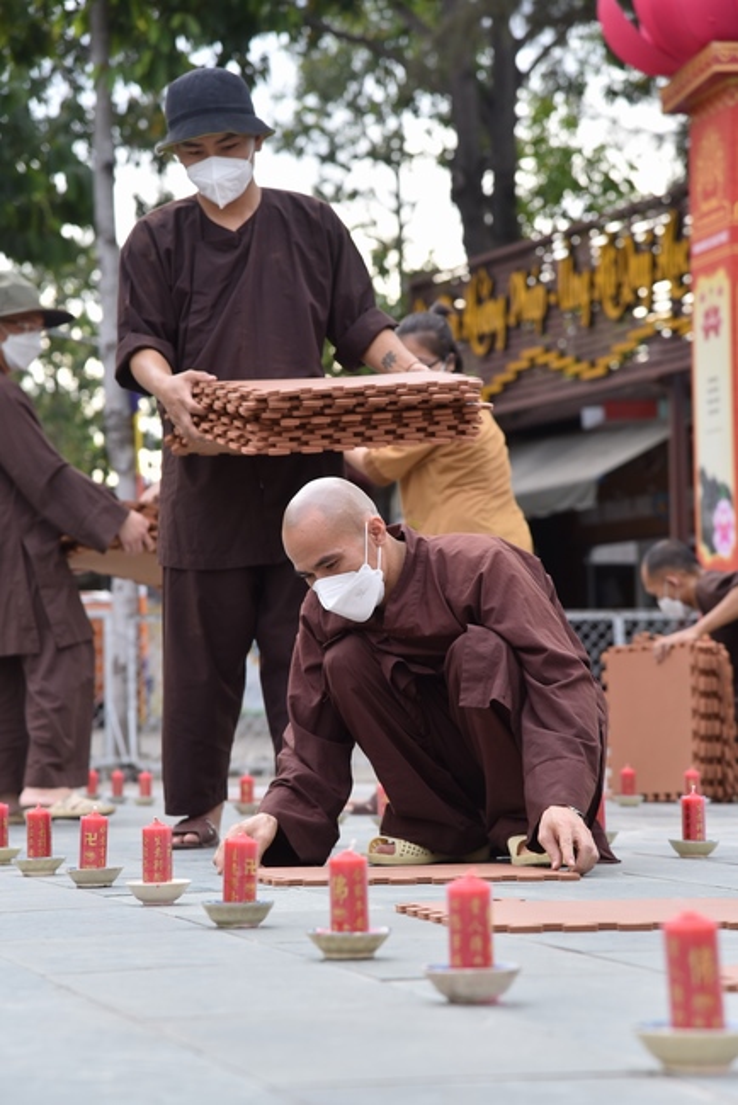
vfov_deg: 17.1
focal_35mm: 120
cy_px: 552
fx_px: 3686
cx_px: 369
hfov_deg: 11.4
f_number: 6.3
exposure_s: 1/200
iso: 250
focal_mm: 120
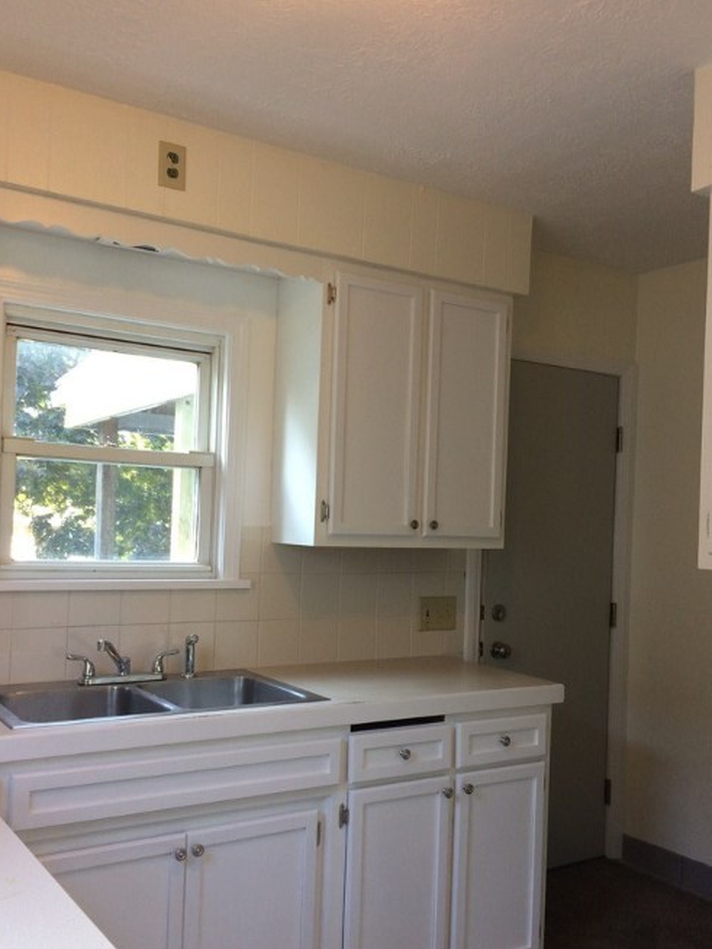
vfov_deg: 53.9
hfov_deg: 41.8
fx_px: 933
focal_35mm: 34
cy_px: 519
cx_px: 376
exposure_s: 1/30
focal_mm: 4.15
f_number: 2.2
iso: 64
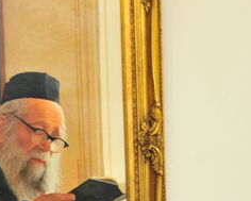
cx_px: 86
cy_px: 334
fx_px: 1271
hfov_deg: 11.3
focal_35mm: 171
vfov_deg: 8.8
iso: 500
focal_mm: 28
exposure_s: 1/125
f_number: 4.5
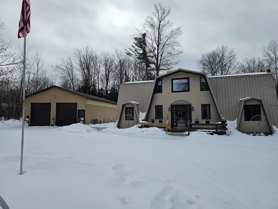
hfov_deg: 73.9
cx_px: 139
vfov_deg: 58.9
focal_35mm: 23
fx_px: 185
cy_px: 104
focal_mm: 6.3
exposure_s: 1/1538
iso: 10
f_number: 1.7
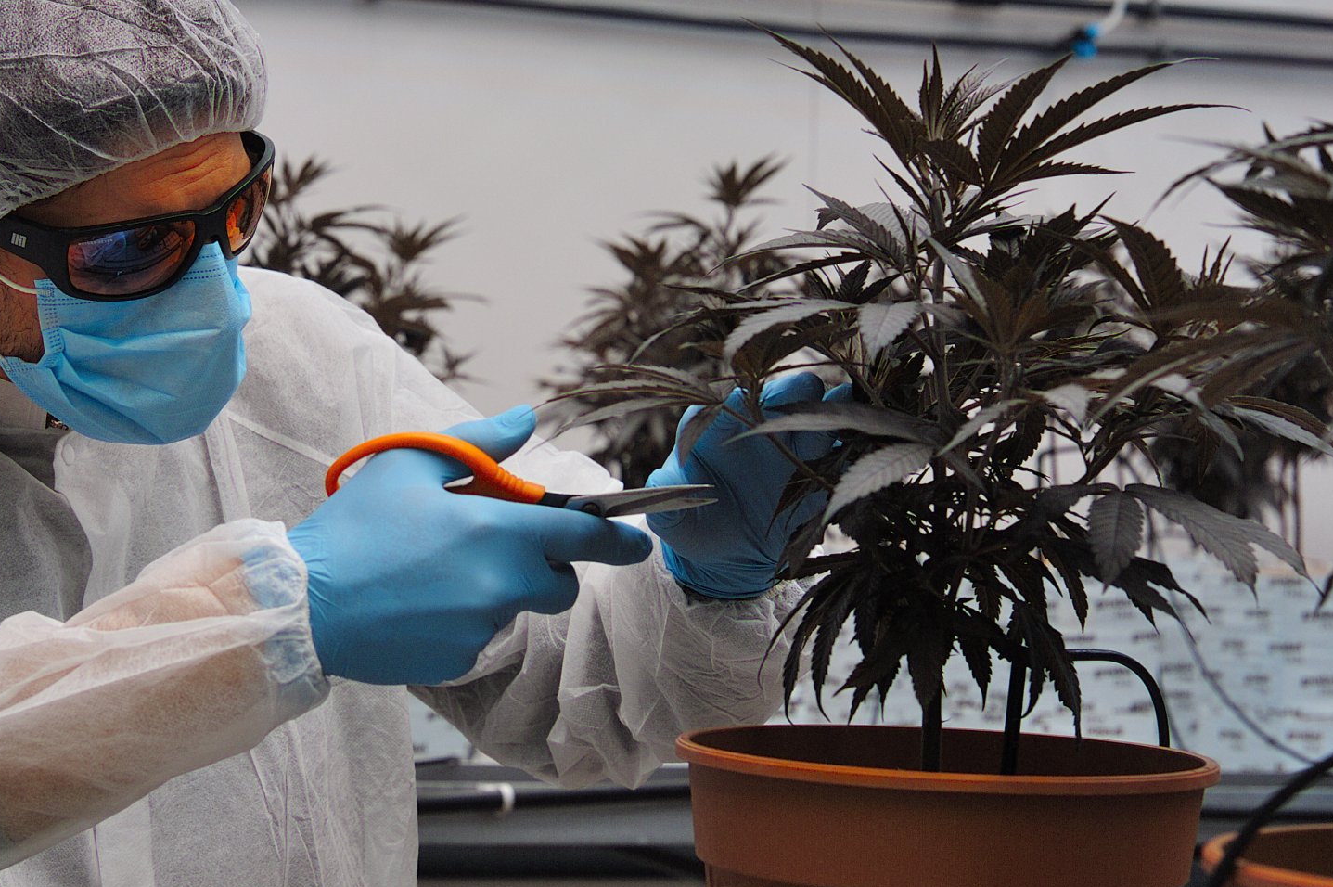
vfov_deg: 15.7
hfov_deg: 23.1
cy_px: 475
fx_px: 3219
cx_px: 314
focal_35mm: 87
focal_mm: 50
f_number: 6.3
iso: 200
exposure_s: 1/500
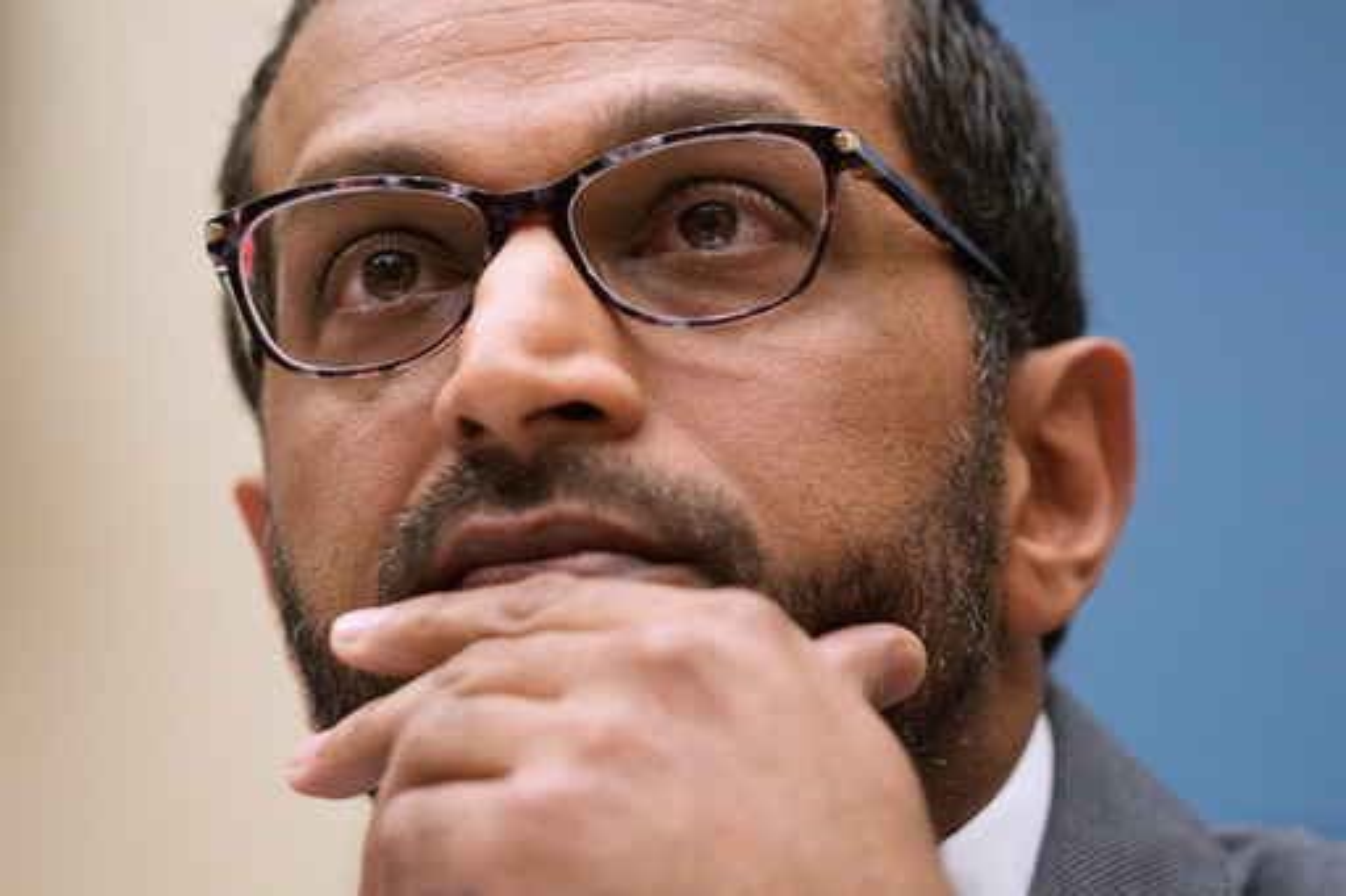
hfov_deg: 7.1
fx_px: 10876
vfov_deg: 4.7
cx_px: 673
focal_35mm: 291
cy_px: 448
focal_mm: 194
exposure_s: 1/500
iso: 2000
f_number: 2.8
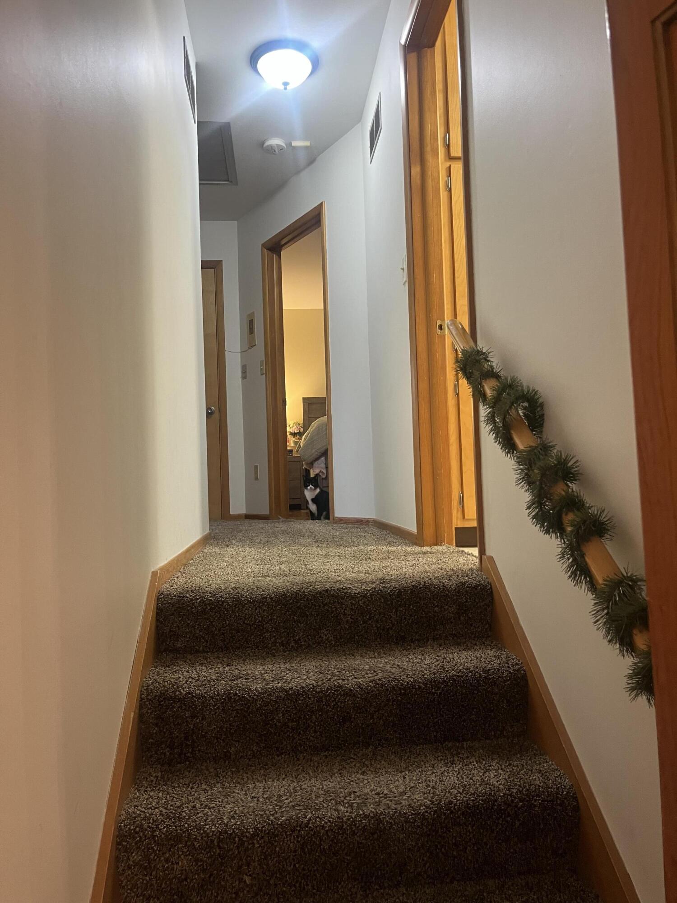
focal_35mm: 26
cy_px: 452
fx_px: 678
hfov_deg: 53.1
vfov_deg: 67.3
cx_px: 338
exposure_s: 1/60
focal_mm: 5.1
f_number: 1.6
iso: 250
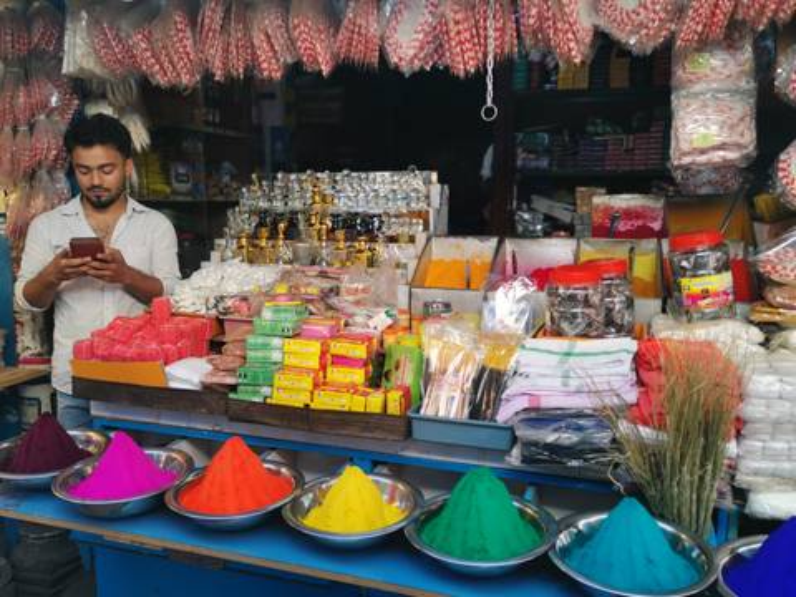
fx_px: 713
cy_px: 298
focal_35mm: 31
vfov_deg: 45.4
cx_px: 398
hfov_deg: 58.4
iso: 50
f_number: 1.8
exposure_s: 1/100
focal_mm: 5.58
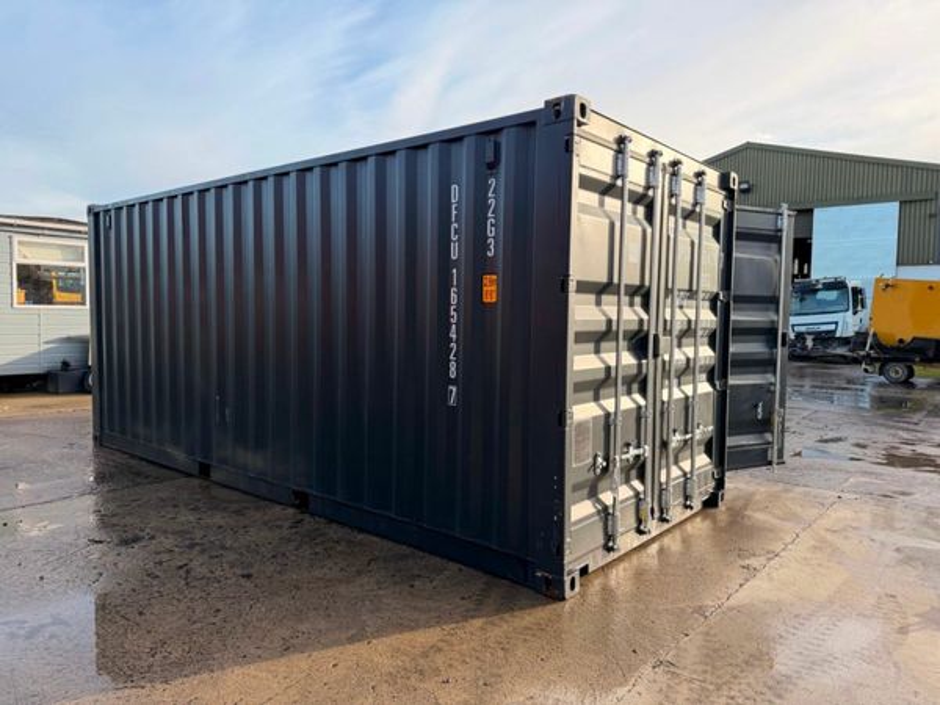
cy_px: 352
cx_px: 470
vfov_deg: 56.8
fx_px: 652
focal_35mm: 24
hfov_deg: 71.6
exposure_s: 1/1522
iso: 100
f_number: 1.78
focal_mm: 6.76
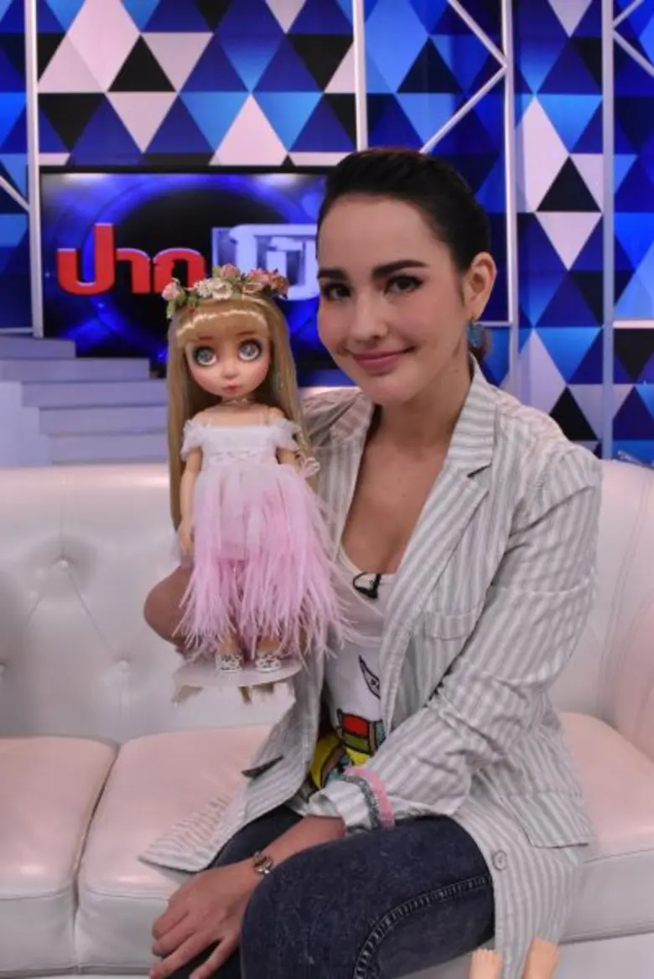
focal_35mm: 40
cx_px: 327
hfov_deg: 33.0
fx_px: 1102
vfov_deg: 47.9
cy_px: 490
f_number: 10
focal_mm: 27
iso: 3200
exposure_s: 1/400
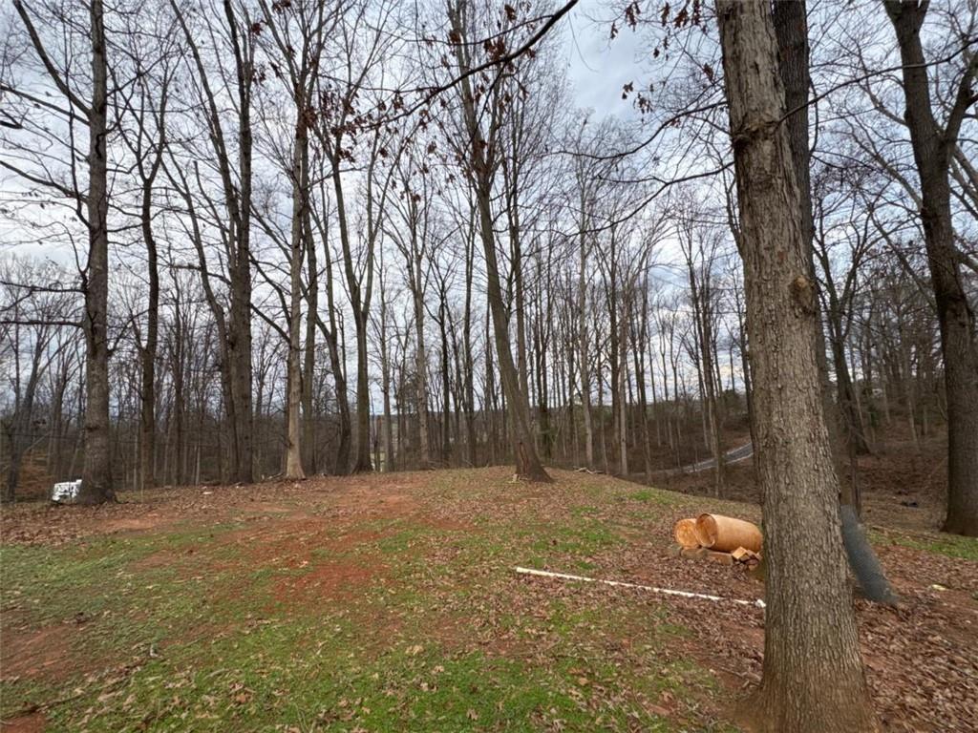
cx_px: 489
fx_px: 396
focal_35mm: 14
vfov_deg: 85.7
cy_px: 366
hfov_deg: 102.1
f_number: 2.2
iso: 40
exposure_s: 1/325
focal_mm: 2.22
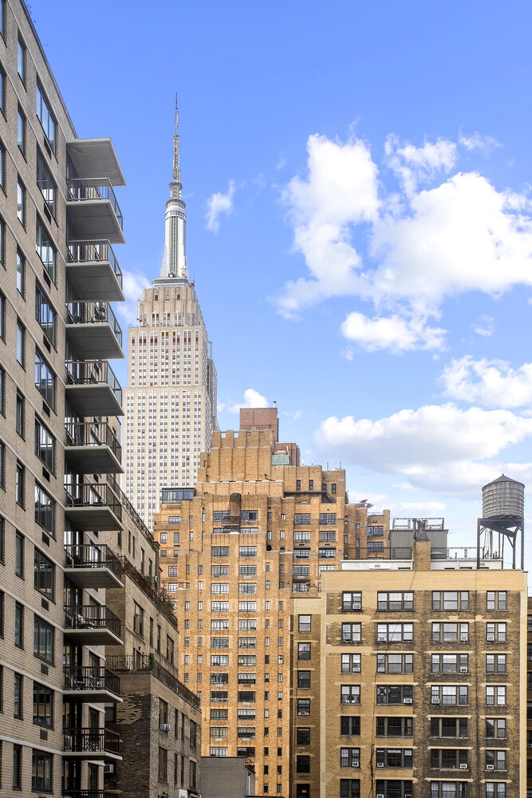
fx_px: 886
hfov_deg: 33.4
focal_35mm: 40
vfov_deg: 48.5
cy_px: 399
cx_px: 266
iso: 100
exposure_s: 1/80
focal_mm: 40
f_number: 10
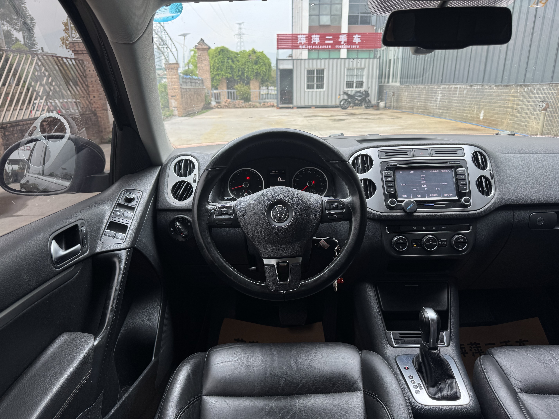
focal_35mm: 24
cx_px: 280
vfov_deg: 56.8
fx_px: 388
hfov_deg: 71.6
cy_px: 210
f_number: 1.78
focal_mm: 6.76
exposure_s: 1/121
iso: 64
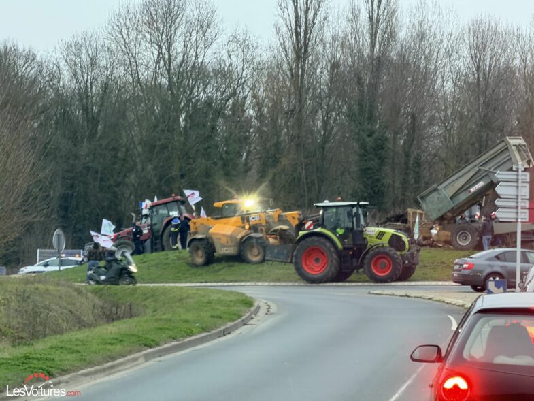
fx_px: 3086
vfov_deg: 7.4
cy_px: 200
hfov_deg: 9.9
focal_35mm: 200
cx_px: 267
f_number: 2.8
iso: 500
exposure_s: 1/60
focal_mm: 16.89
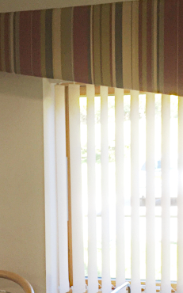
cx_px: 78
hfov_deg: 15.7
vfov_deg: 24.5
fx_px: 663
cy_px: 237
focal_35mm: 83
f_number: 2.2
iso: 32
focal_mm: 4.15
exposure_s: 1/50
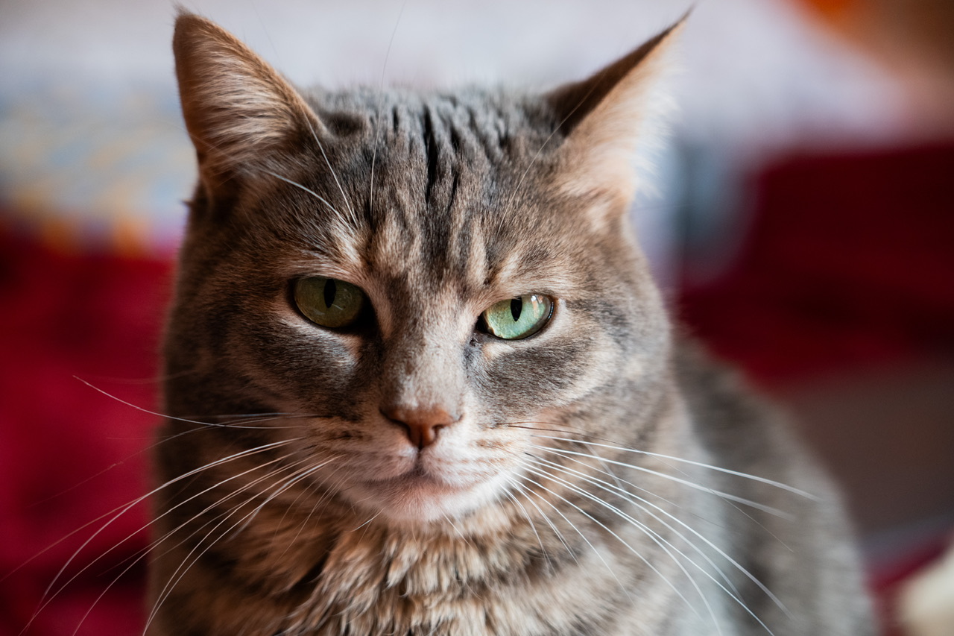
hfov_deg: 19.5
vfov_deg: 13.0
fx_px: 2782
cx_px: 477
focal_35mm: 105
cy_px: 318
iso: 2500
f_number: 4
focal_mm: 105
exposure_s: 1/50
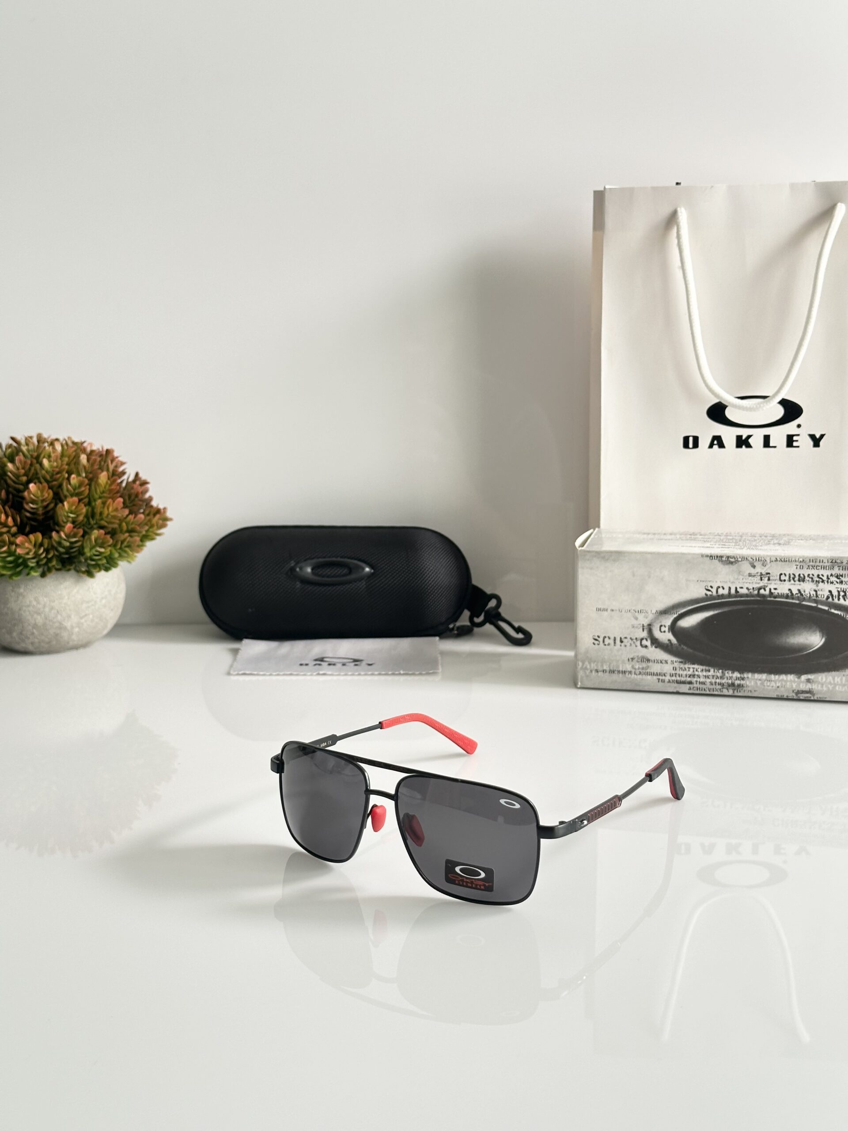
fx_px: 1568
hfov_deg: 30.3
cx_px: 424
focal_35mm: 48
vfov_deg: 39.7
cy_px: 566
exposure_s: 1/100
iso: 100
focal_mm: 6.86
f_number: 1.78
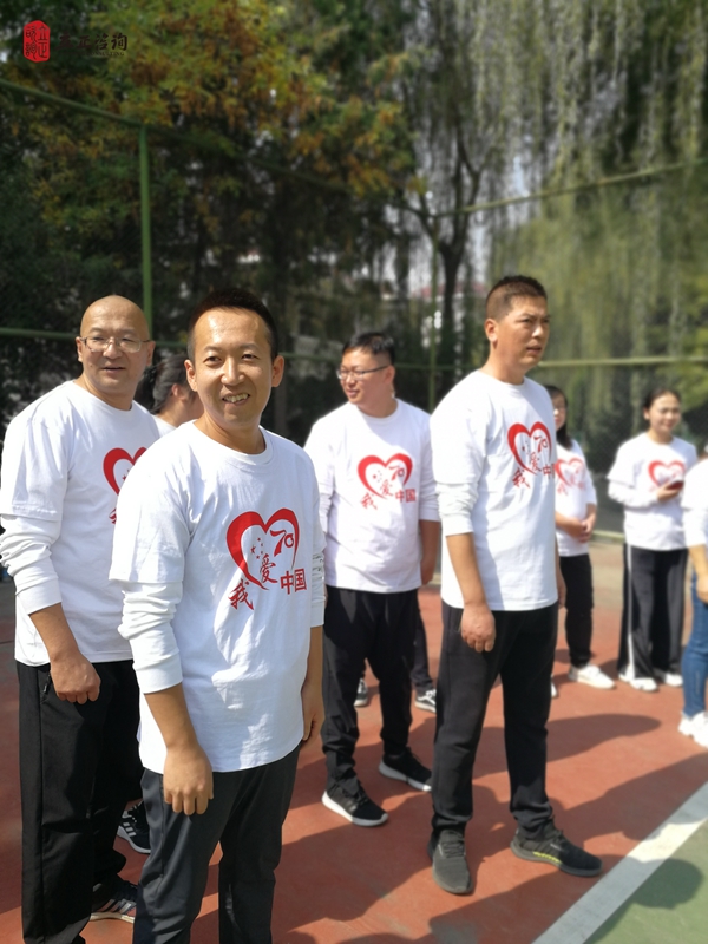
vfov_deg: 65.3
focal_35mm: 27
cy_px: 472
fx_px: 736
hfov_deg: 51.4
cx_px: 354
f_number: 4
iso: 50
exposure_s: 1/694
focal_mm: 3.95
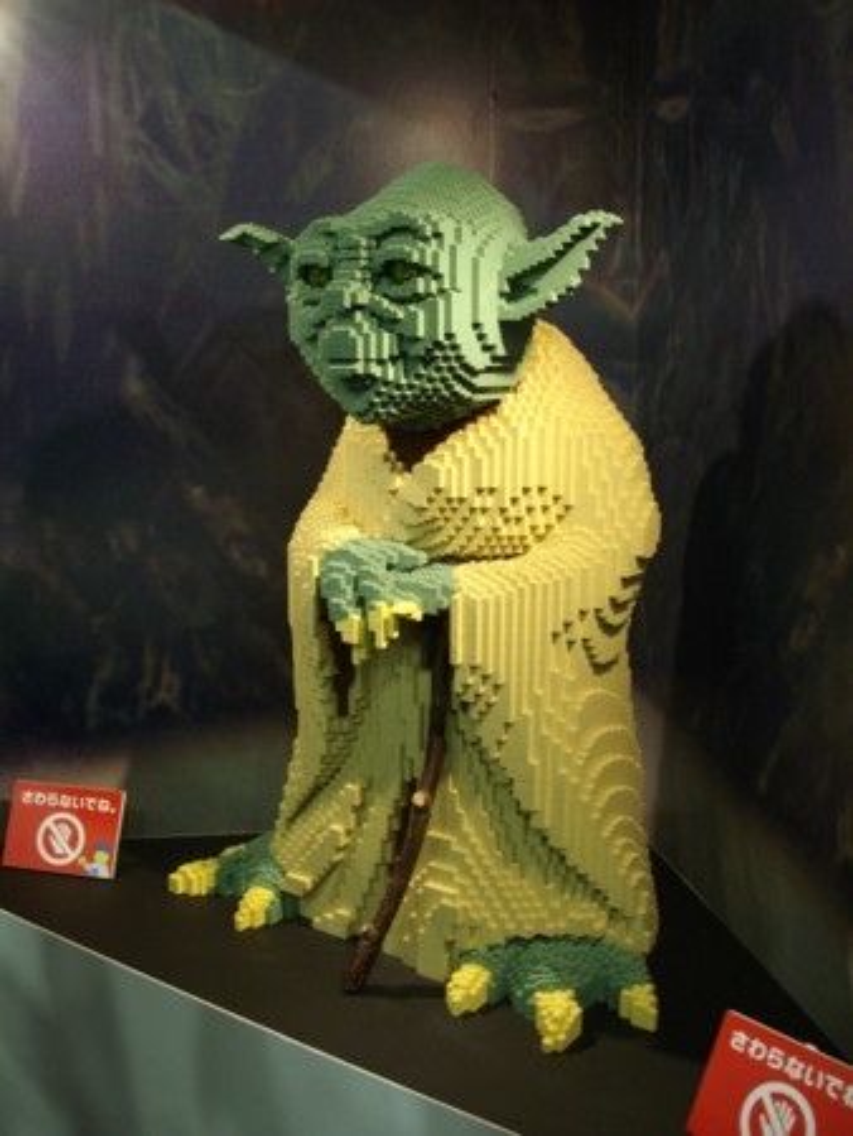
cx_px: 426
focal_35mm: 36
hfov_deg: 39.7
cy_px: 568
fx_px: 1182
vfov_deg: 51.3
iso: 160
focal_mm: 6
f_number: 2.7
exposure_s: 1/50
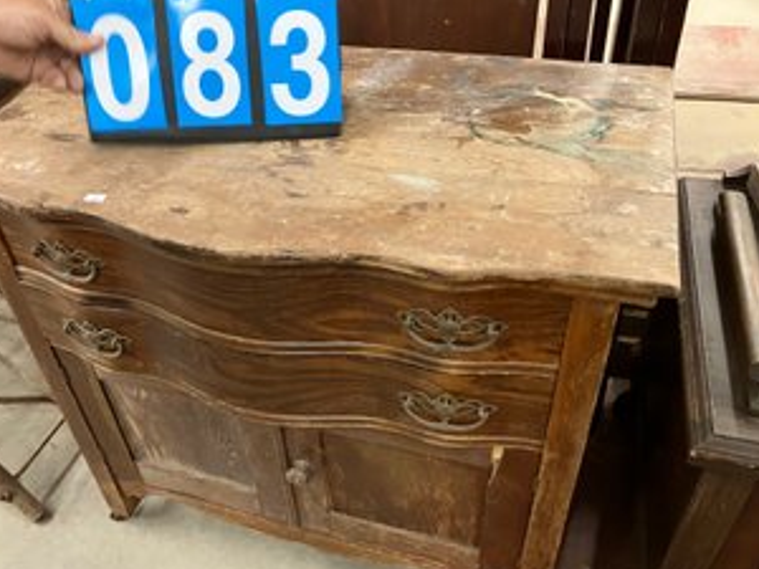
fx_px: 702
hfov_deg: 56.7
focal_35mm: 32
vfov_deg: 44.1
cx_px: 335
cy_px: 302
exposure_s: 1/30
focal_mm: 3.99
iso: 400
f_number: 1.8
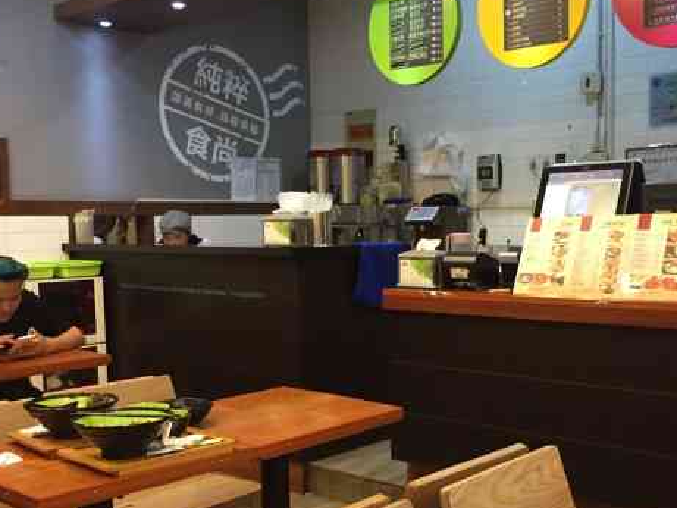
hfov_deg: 42.6
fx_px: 861
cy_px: 293
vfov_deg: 32.8
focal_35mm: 44
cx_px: 420
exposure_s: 1/33
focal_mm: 4.15
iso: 250
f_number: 2.2
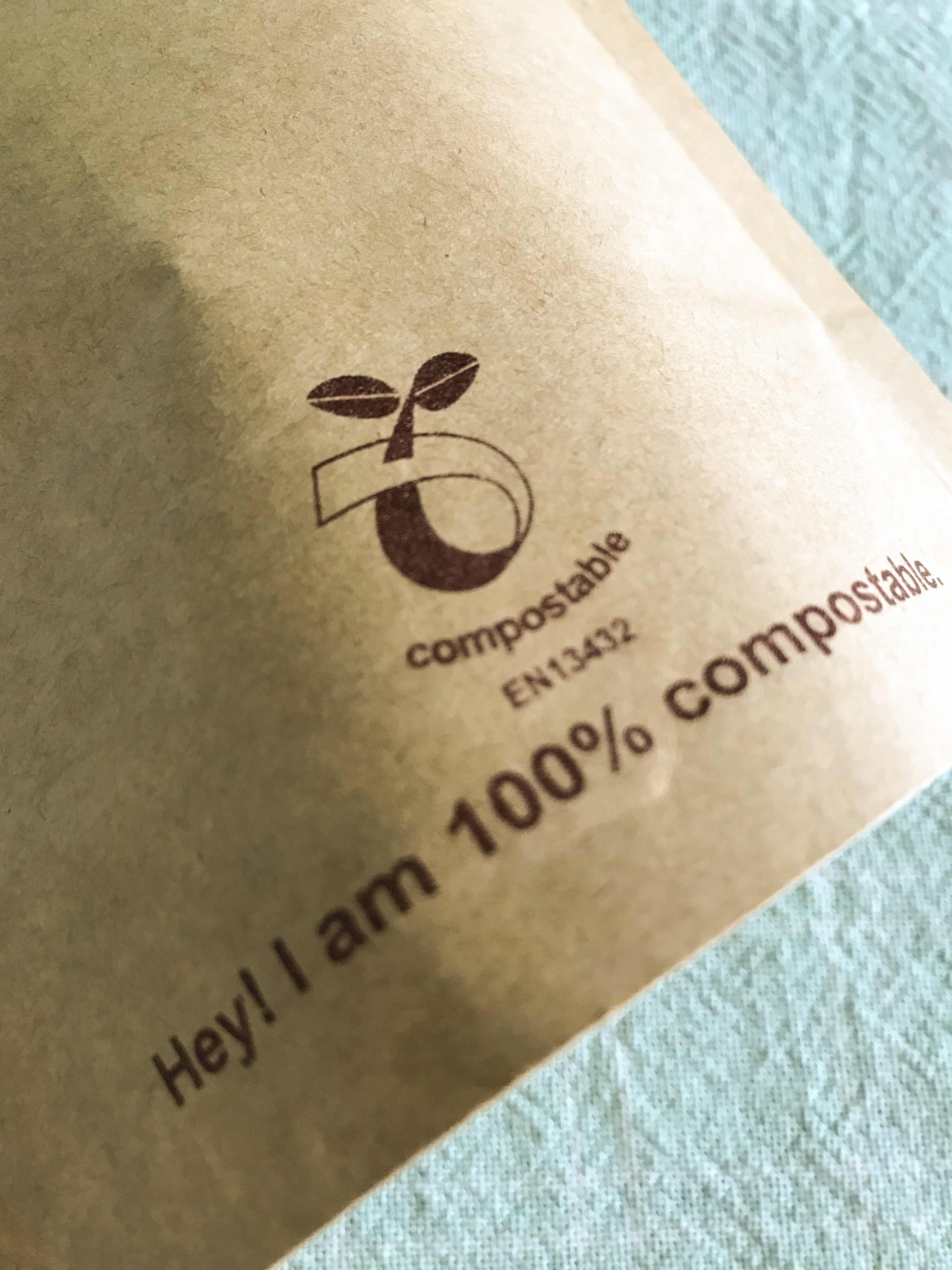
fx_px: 1027
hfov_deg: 49.7
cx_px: 476
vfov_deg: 63.4
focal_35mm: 28
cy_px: 635
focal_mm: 3.99
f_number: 1.8
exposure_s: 1/25
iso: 40
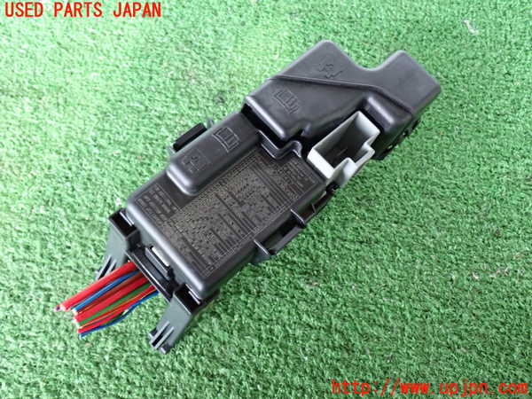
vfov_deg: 39.7
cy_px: 200
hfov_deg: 51.4
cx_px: 266
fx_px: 553
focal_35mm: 36
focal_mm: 6.37
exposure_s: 1/25
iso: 800
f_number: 2.5
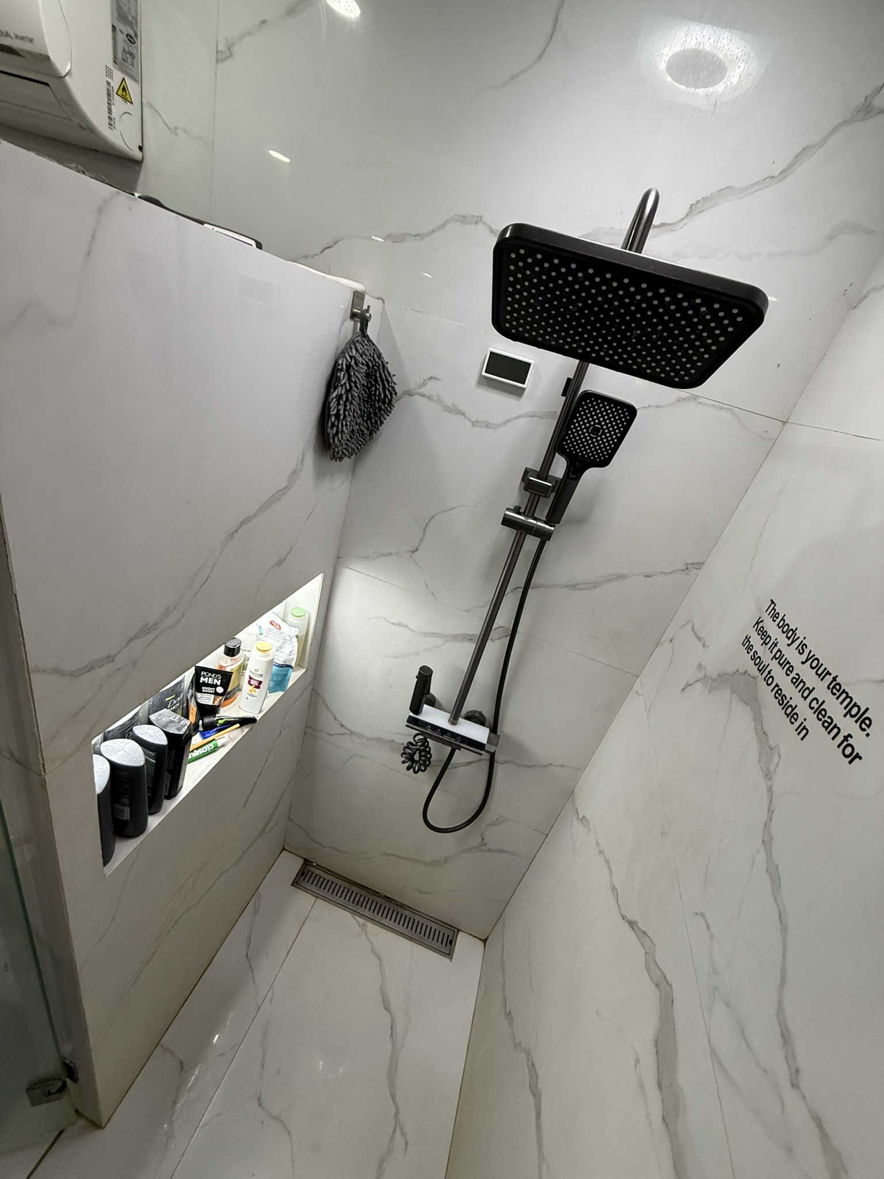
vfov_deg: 102.1
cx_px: 442
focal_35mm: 14
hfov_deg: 85.7
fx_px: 477
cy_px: 590
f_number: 2.2
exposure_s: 1/100
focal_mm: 2.22
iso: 160
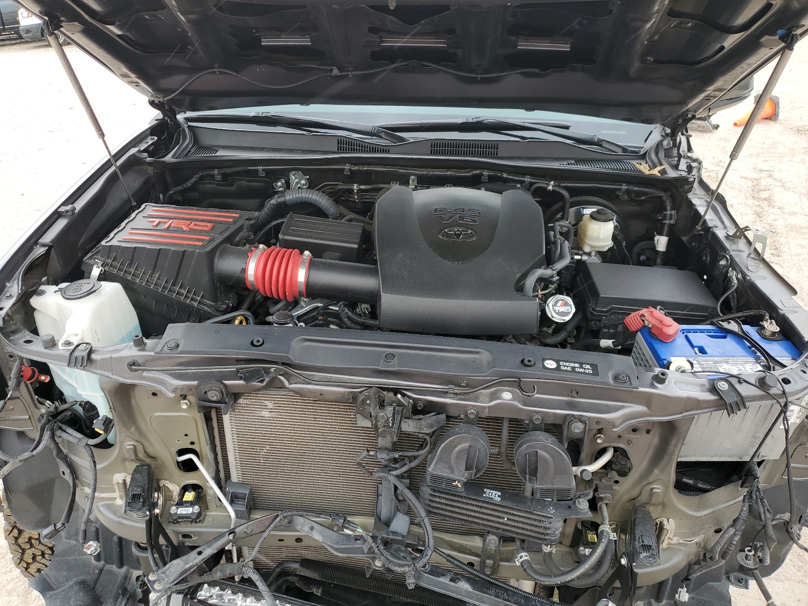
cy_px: 303
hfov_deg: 67.3
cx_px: 404
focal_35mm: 26
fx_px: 607
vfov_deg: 53.1
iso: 50
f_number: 1.5
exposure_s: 1/286
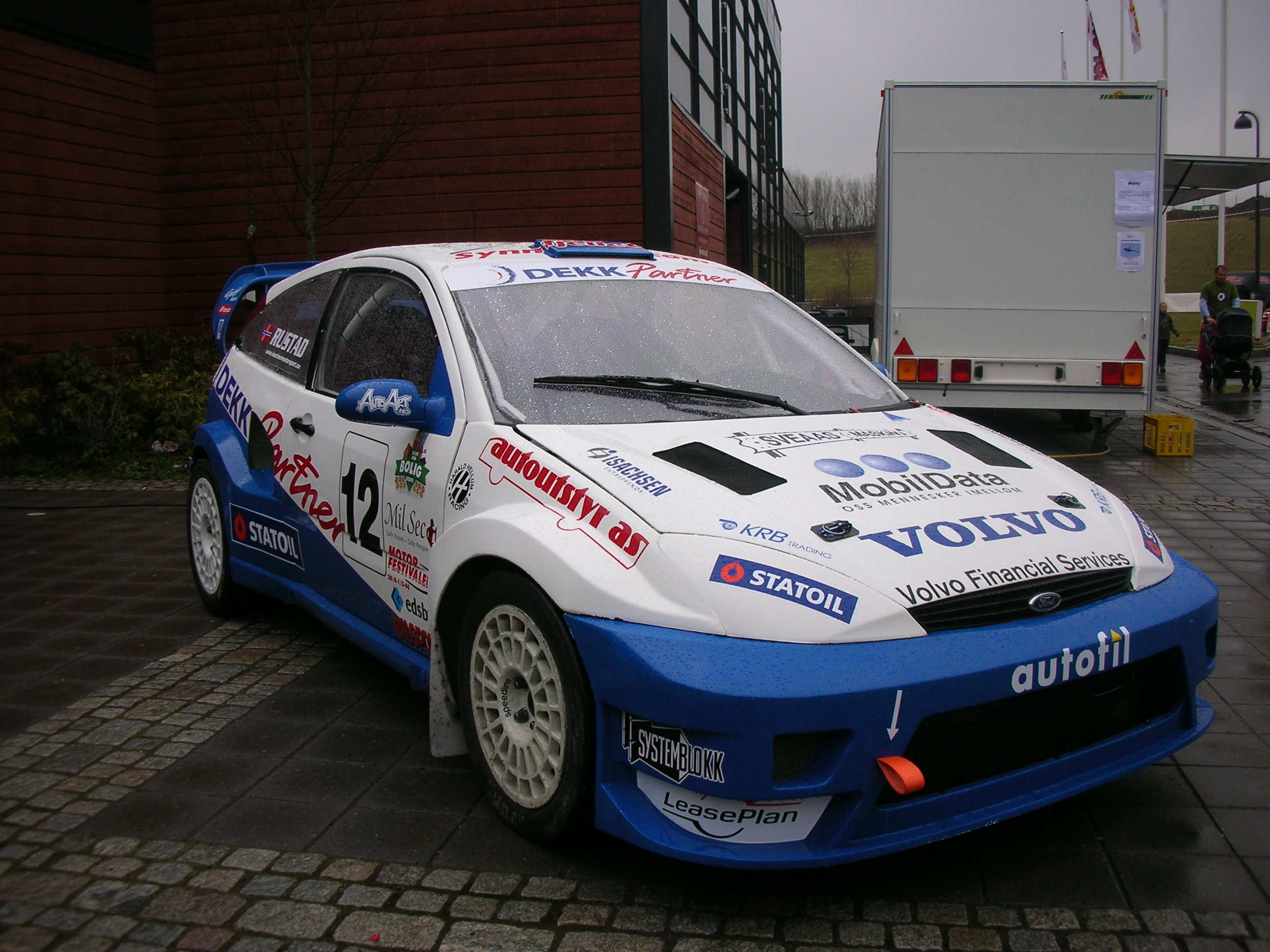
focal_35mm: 35
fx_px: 1284
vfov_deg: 40.7
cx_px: 635
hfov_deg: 52.6
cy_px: 476
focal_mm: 5.8
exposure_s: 1/148
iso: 50
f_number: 3
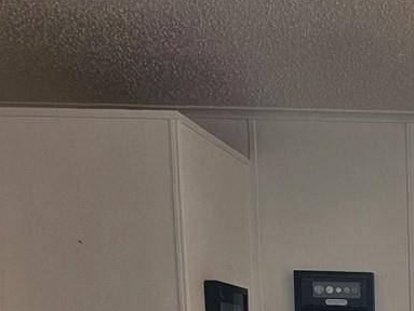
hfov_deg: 17.6
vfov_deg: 13.7
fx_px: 1149
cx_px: 682
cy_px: 564
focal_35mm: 96
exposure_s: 1/120
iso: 64
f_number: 1.7
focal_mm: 6.3
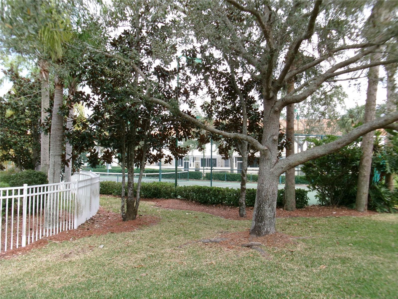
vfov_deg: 49.7
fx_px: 322
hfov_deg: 63.4
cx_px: 199
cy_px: 150
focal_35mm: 28
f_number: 3.9
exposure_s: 1/180
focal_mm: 5.1
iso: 100
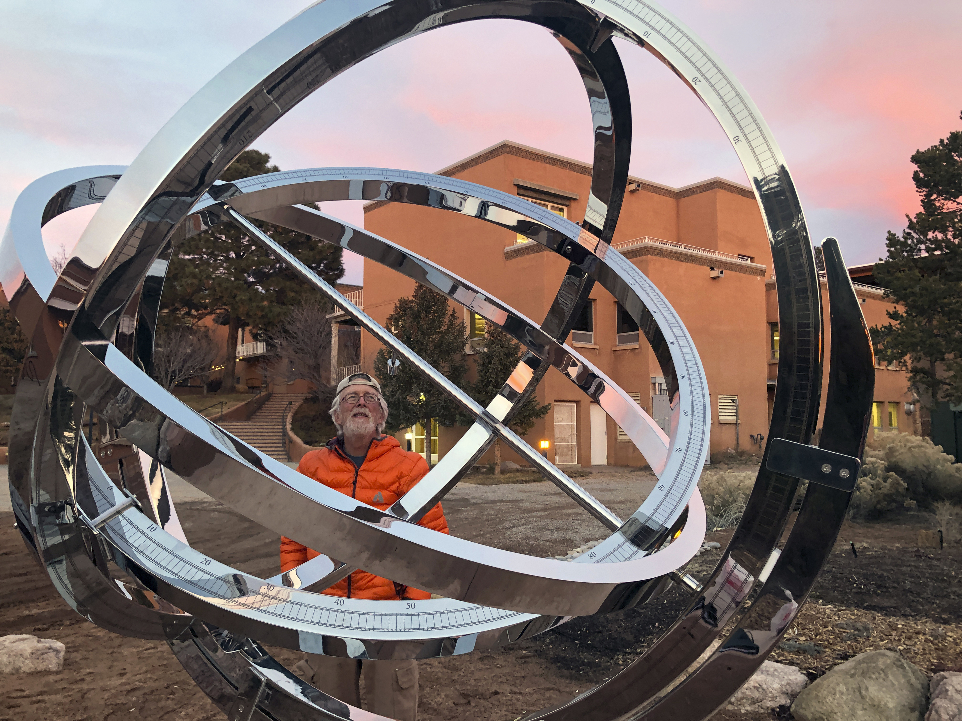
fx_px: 778
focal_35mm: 28
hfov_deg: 63.4
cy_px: 360
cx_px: 481
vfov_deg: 49.8
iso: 320
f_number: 1.8
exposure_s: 1/60
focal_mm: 3.99
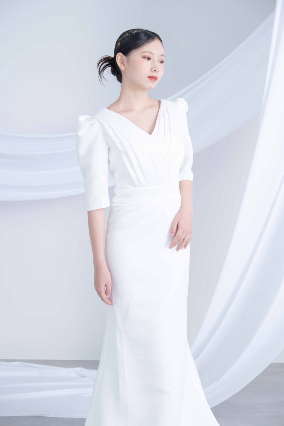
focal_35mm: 83
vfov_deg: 24.5
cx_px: 142
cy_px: 213
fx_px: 982
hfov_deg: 16.5
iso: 200
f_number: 4.5
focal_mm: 55
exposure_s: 1/125
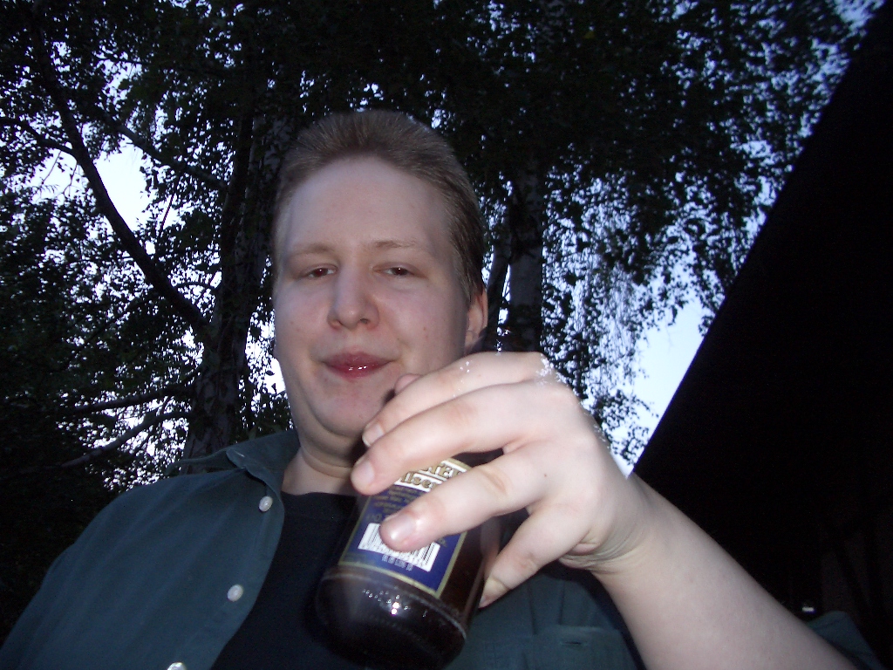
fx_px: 903
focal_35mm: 35
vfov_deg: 40.7
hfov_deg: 52.6
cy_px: 335
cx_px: 446
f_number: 2.6
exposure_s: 1/40
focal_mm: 5.8
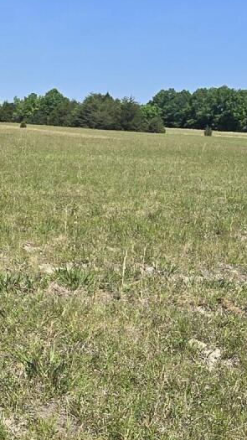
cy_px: 237
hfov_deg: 20.9
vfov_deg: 38.5
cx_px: -42
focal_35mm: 54
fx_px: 629
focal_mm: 2.2
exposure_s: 1/2443
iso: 50
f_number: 2.2
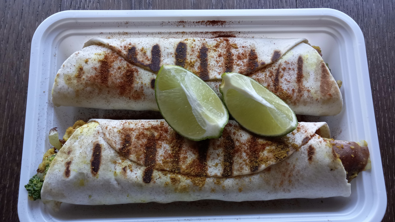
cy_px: 138
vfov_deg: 38.7
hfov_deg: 64.3
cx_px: 196
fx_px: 314
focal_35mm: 30
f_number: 1.8
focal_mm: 3.94
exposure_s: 1/60
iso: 100
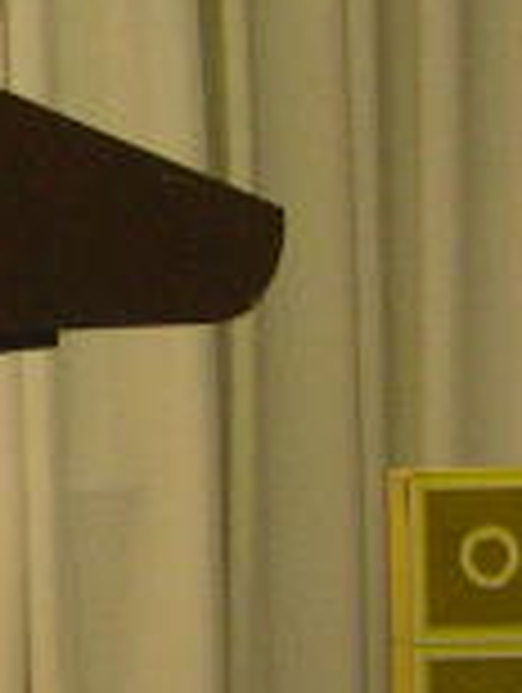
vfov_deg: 10.0
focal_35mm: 197
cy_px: 436
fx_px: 3950
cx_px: -1026
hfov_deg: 6.8
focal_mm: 8
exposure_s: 1/67.1
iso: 400
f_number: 2.8
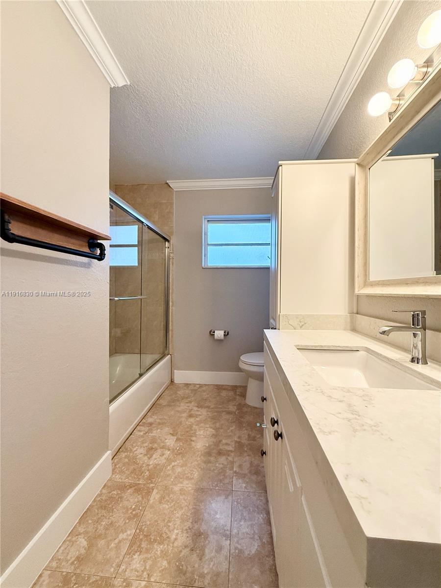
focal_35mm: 14
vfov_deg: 102.1
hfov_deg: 85.7
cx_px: 220
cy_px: 294
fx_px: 238
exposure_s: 1/120
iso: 250
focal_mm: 2.22
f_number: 2.2
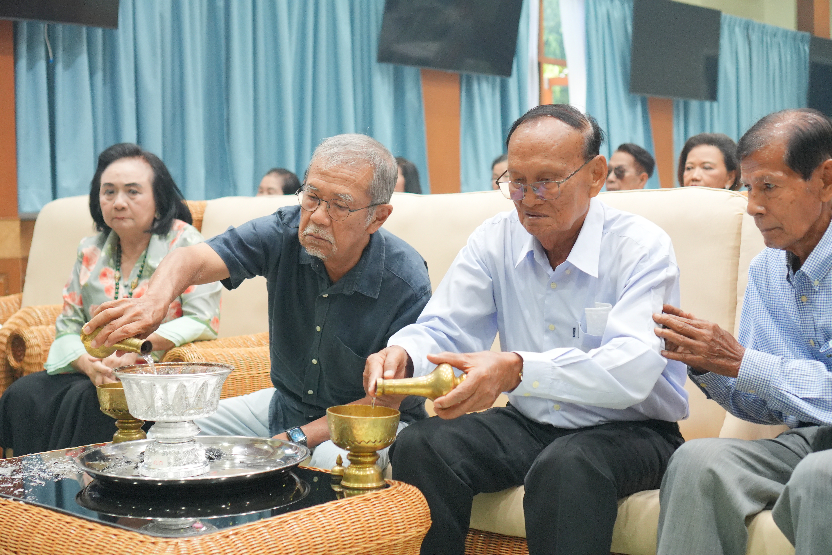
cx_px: 416
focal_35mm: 52
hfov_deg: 37.9
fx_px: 1213
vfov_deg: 25.8
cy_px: 278
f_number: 2.8
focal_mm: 35
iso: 1600
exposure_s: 1/125
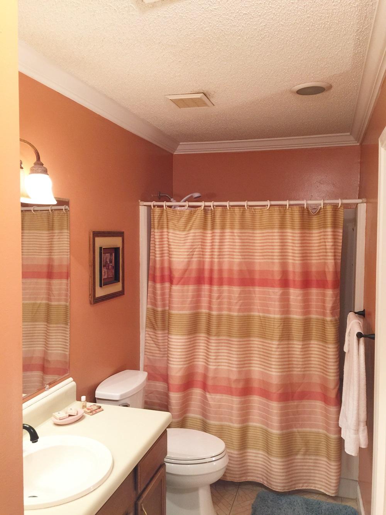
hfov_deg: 48.2
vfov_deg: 61.7
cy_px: 258
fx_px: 431
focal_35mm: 29
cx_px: 193
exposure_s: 1/15
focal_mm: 4.15
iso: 40
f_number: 2.2
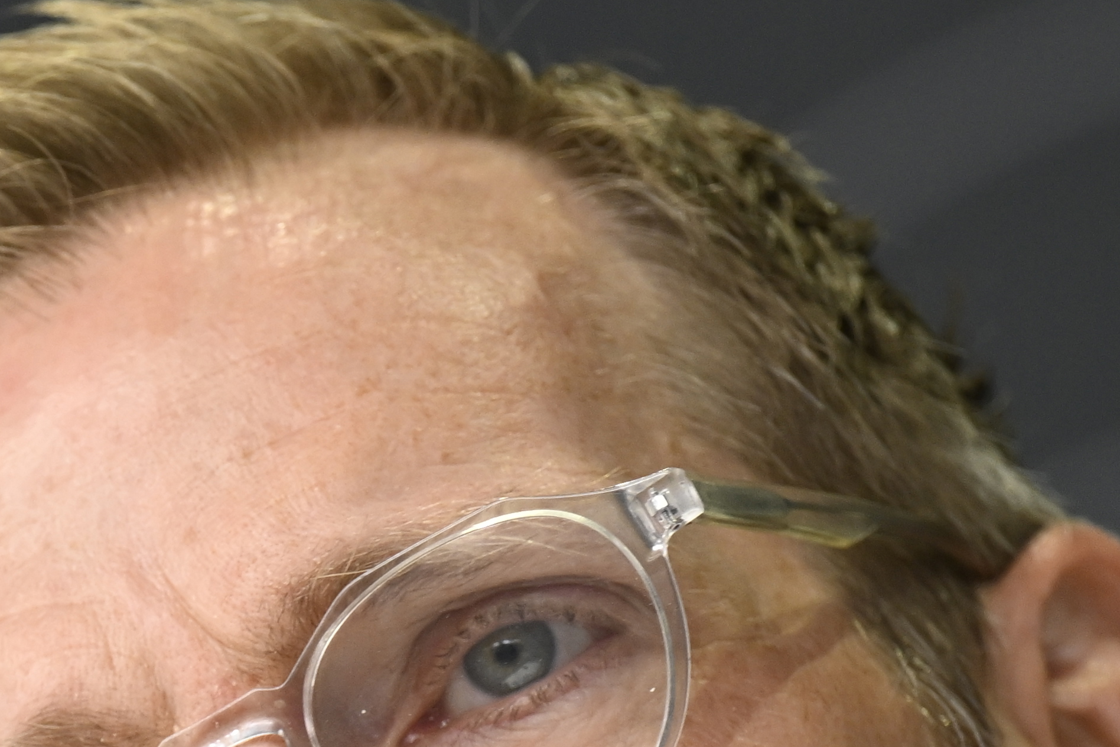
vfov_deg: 1.6
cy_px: 1039
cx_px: 270
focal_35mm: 871
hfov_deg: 2.4
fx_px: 27096
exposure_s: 1/200
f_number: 2.8
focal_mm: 200
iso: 640
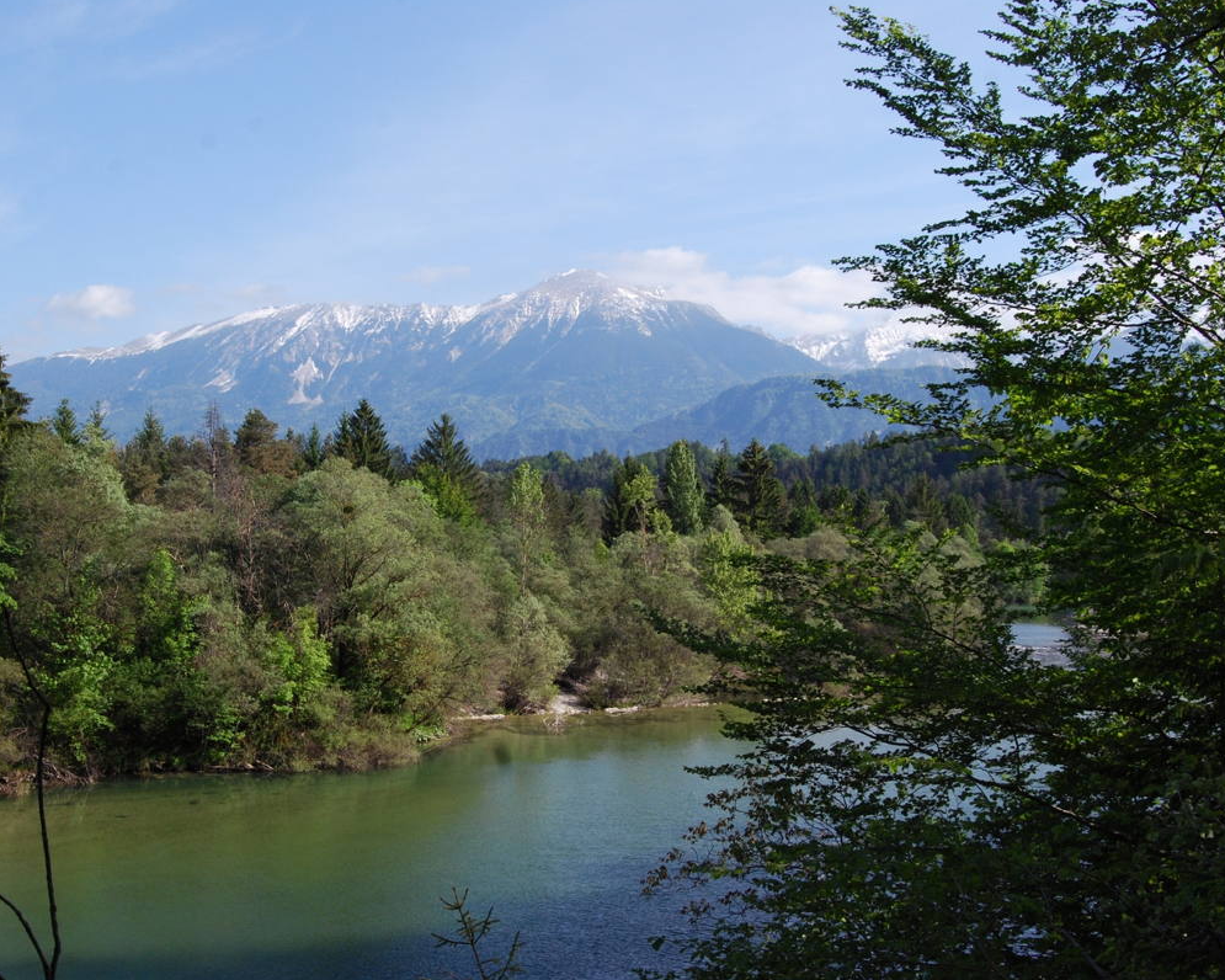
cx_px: 516
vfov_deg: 34.2
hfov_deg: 41.9
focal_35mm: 44
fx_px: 1595
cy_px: 489
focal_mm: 26
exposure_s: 1/320
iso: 400
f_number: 10
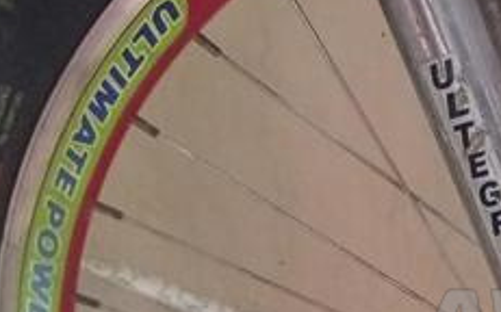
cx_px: 621
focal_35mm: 79
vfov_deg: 16.1
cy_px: 323
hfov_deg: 23.6
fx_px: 1078
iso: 1678
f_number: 1.8
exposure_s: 1/20
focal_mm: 3.84
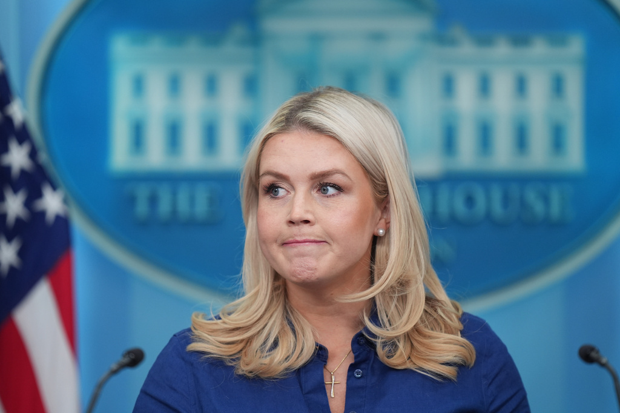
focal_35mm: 400
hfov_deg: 5.2
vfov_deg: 3.4
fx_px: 6886
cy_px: 206
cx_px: 310
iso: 1600
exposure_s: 1/500
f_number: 2.8
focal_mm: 400
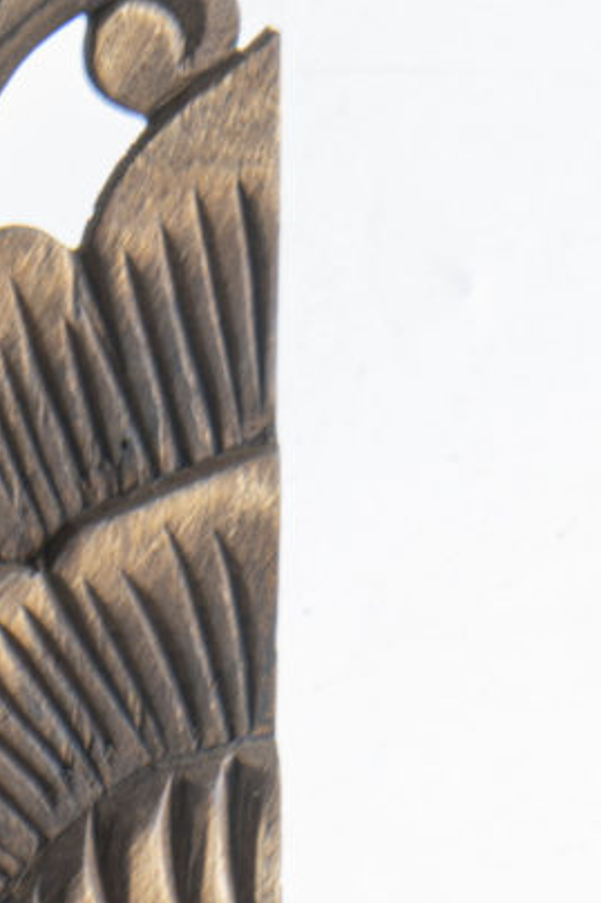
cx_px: -686
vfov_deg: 6.5
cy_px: -601
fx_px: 7819
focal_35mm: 312
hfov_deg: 4.3
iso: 320
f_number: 5.6
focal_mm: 70
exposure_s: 1/15
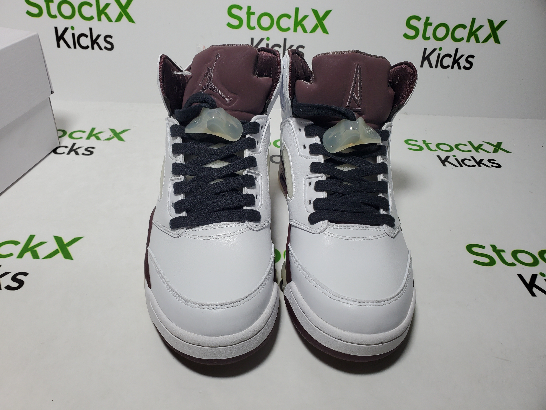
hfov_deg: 67.3
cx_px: 273
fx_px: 410
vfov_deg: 53.1
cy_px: 205
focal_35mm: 26
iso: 50
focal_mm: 4.3
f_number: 2.4
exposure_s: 1/311
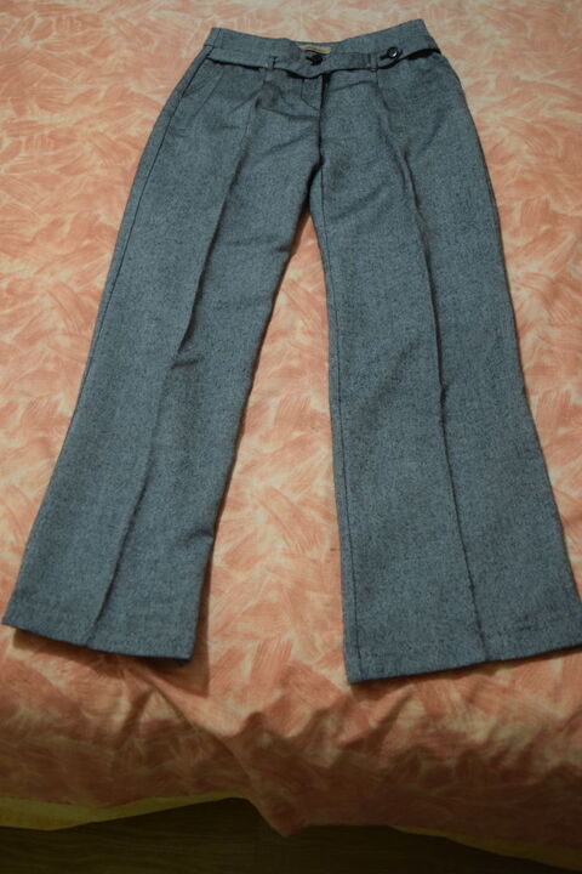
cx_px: 291
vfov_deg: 57.2
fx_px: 800
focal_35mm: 33
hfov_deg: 40.0
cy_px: 437
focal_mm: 22
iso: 3200
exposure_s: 1/60
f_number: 3.5
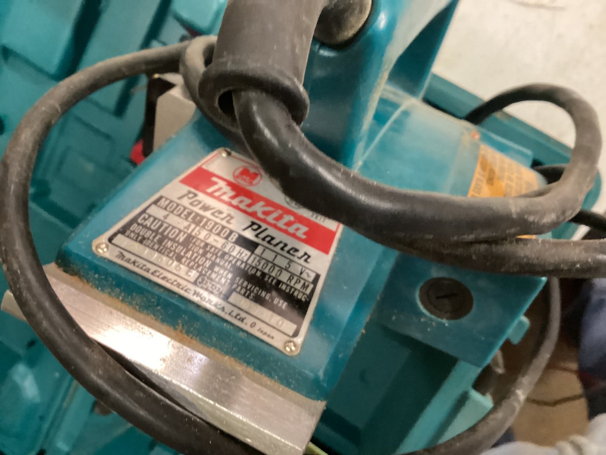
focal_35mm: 31
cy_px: 228
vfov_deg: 45.4
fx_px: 543
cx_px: 303
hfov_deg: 58.3
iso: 640
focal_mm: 3.3
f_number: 2.4
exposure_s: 1/30
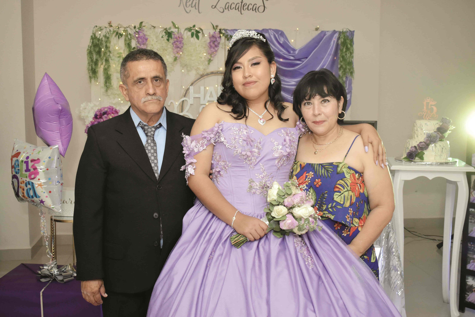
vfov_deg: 33.0
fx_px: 534
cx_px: 238
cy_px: 158
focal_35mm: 40
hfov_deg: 47.9
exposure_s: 1/80
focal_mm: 27
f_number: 5
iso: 1600
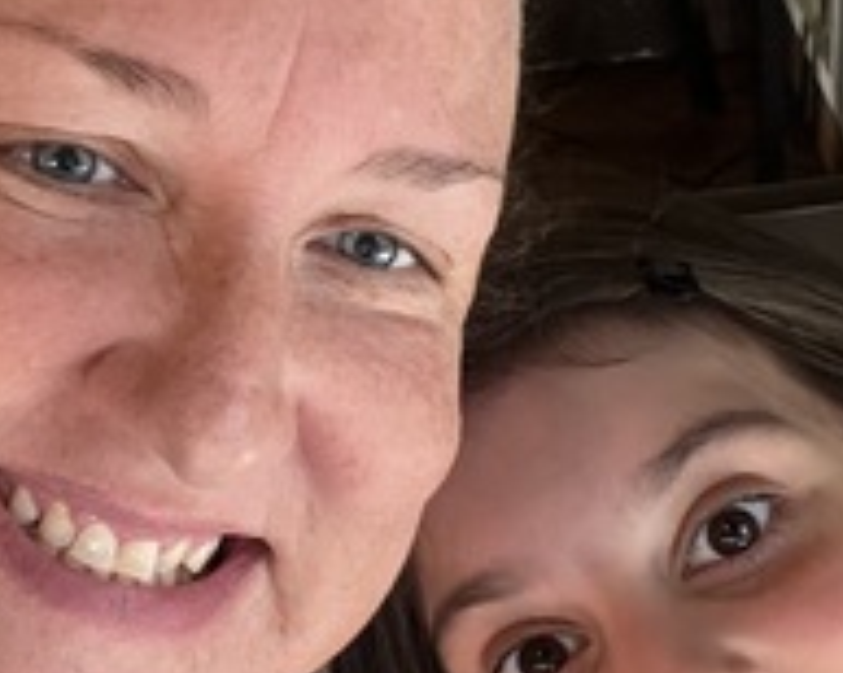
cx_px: 295
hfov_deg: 25.0
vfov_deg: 20.1
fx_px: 1894
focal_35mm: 76
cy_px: 240
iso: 320
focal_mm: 2.71
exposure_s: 1/30
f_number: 2.2
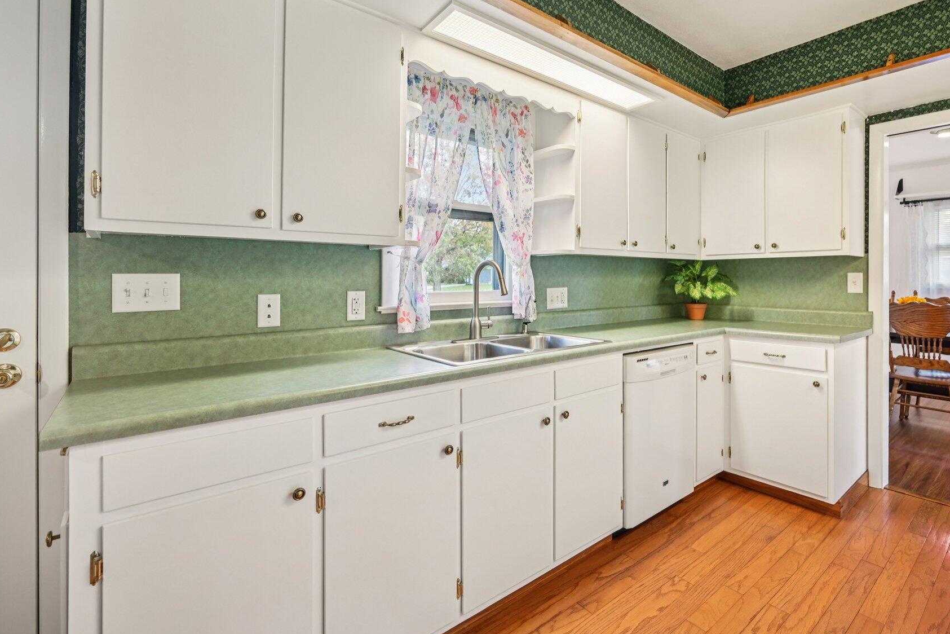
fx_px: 449
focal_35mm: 17
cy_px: 275
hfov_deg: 93.0
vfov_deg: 70.1
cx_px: 517
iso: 400
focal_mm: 14
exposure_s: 1/30
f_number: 4
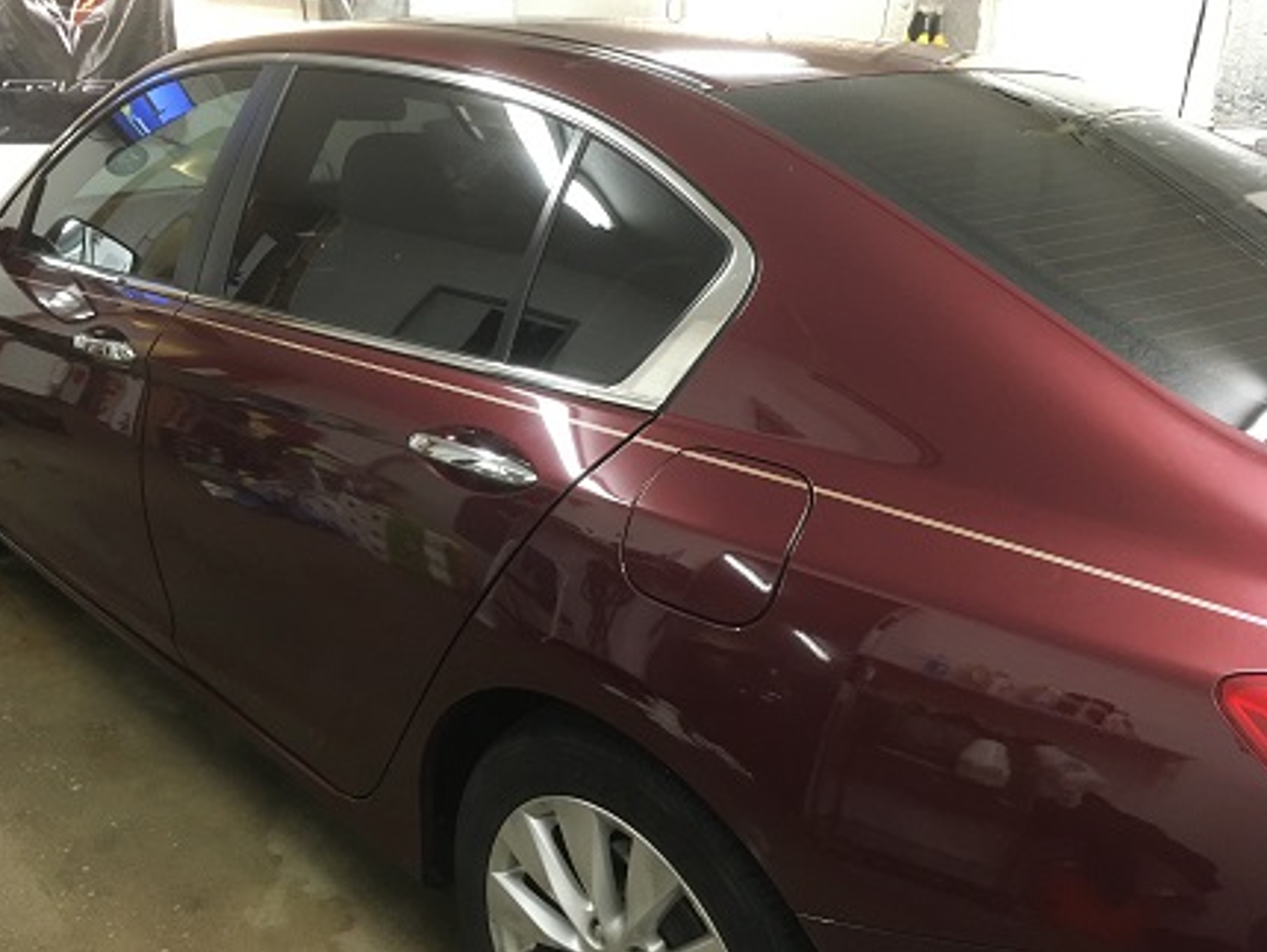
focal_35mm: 31
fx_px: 1135
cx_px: 610
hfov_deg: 58.3
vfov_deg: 45.5
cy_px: 447
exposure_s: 1/30
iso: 160
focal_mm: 4.15
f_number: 2.2
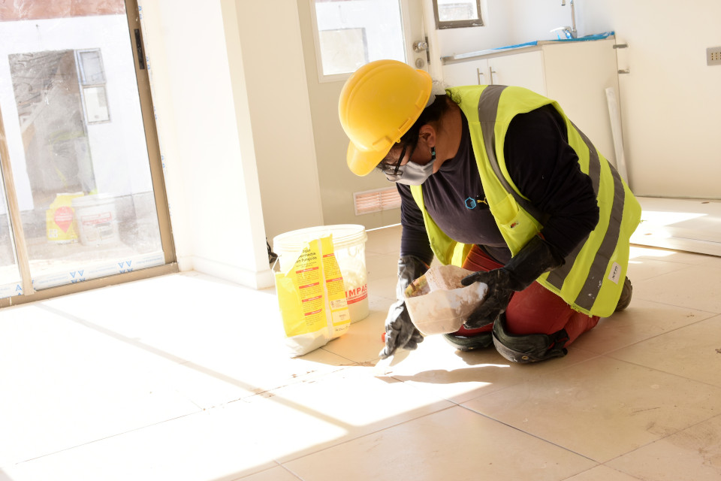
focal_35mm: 45
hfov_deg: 43.6
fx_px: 901
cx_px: 360
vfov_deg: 29.9
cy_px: 240
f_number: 6.3
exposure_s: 1/125
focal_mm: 30
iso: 250
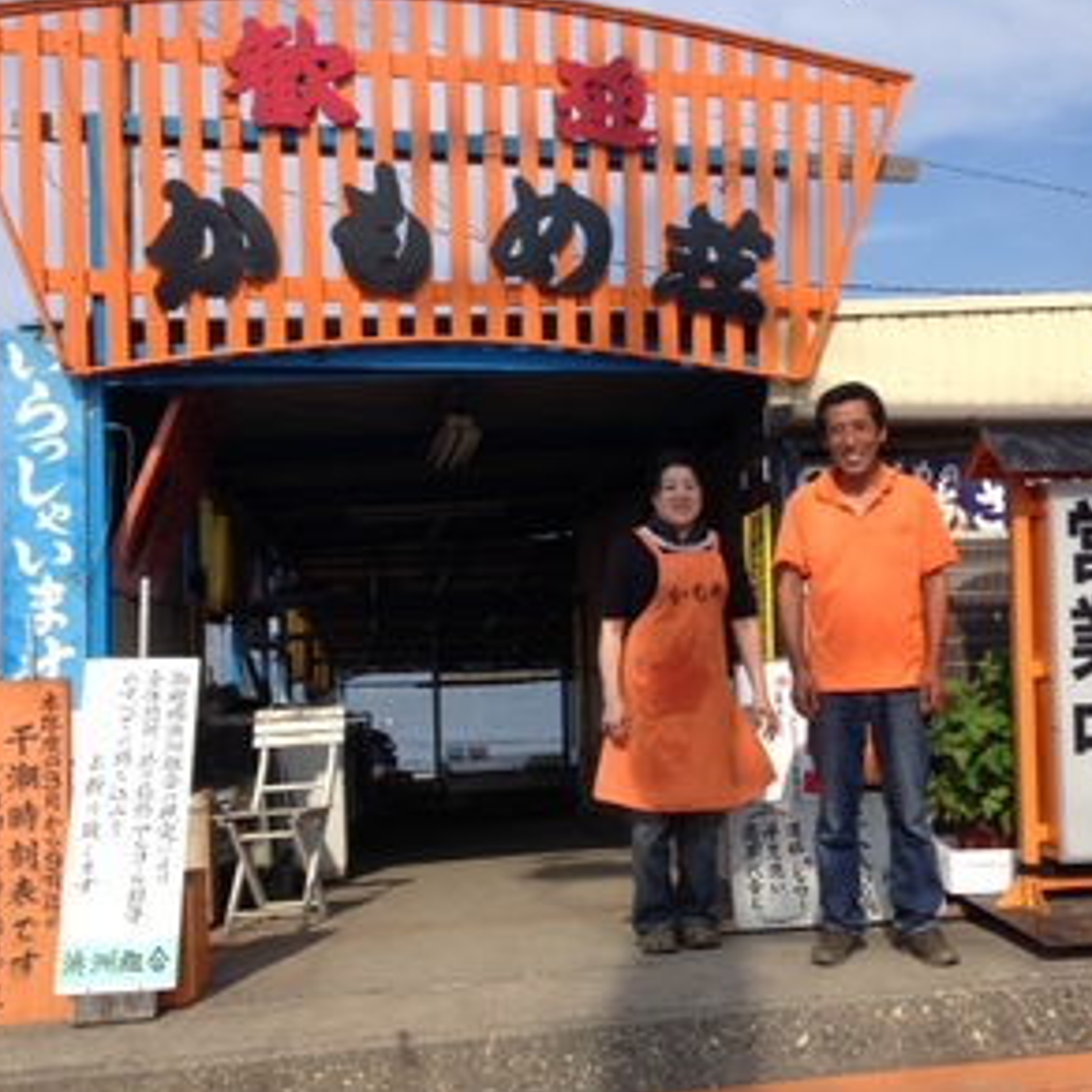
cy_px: 539
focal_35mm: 40
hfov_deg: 41.5
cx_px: 692
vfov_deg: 41.9
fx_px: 1428
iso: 50
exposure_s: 1/1427
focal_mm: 4.12
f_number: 2.4
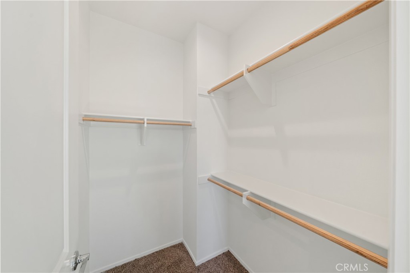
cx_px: 205
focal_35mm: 12
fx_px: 137
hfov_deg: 112.6
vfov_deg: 90.0
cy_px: 136
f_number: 8
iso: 800
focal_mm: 12
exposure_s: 1/20
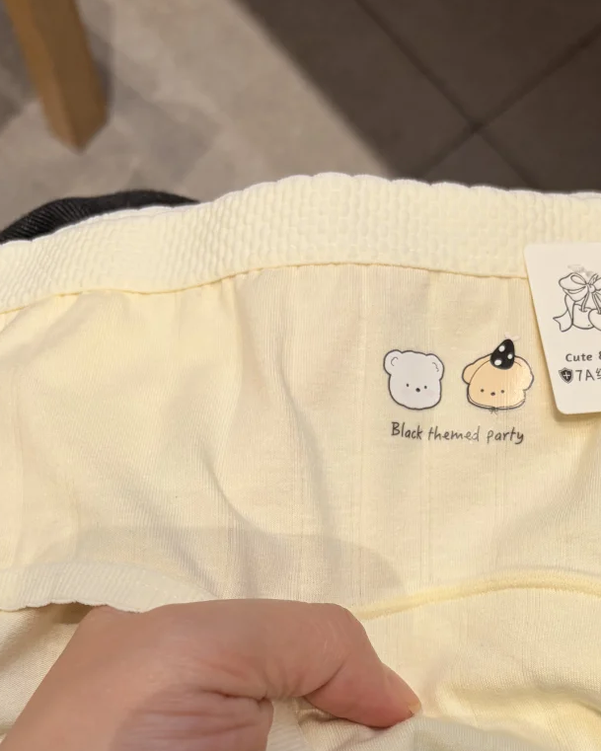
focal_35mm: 48
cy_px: 631
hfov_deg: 31.1
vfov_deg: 37.0
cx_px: 430
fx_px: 1067
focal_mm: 5.96
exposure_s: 1/100
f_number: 1.6
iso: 64
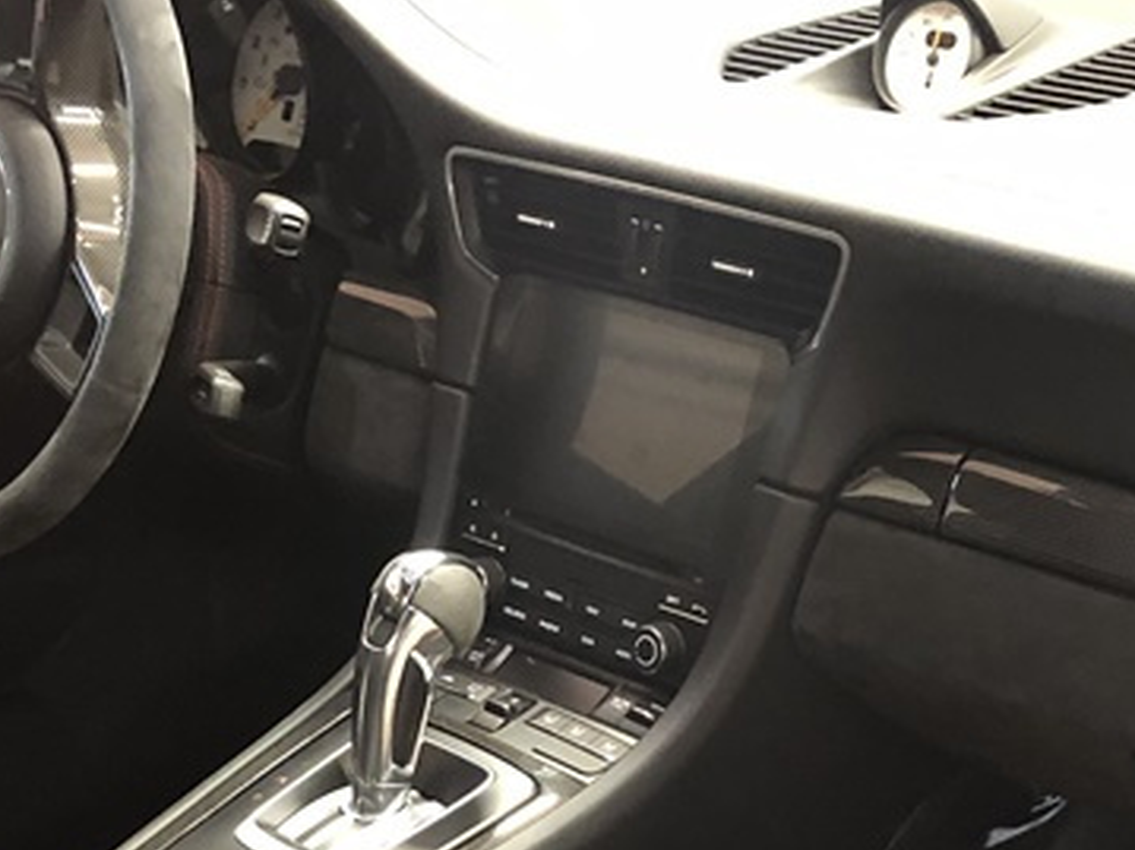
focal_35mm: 78
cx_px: 575
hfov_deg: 25.0
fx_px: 2557
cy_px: 1055
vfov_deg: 17.8
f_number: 1.8
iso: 100
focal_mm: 4
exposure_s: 1/5
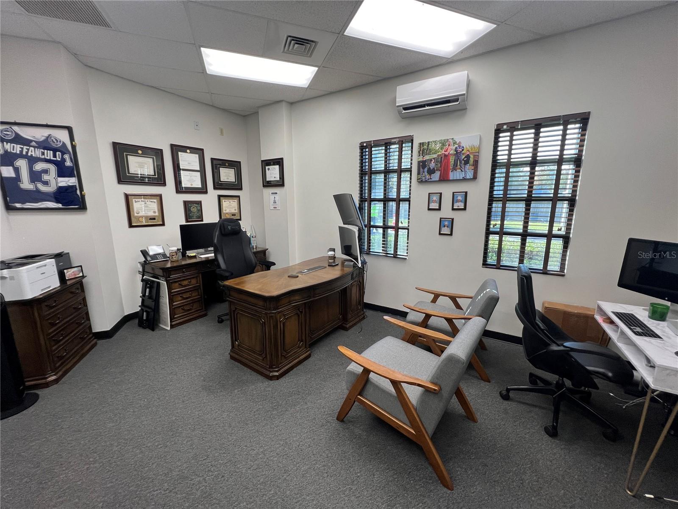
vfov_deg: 89.9
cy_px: 254
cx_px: 339
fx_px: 255
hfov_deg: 106.2
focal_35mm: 13
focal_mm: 1.57
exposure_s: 1/120
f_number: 1.8
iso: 125
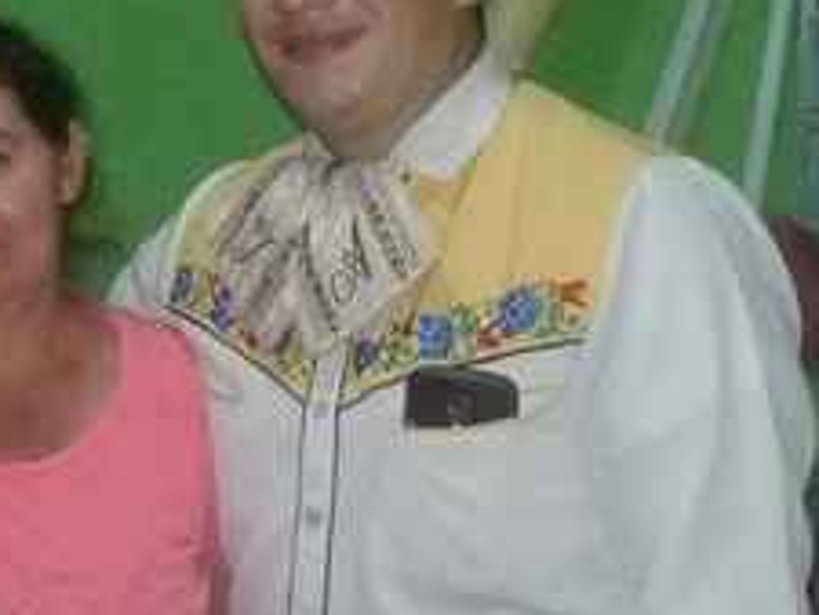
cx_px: 127
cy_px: 215
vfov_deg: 16.8
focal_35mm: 88
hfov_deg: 21.9
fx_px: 2083
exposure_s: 1/33
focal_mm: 3.3
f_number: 2.2
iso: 640
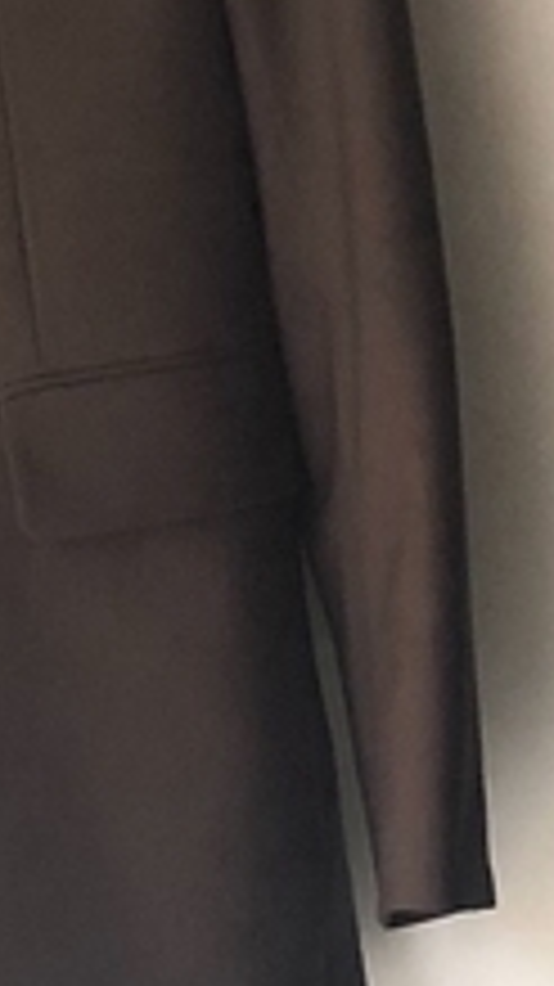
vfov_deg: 12.9
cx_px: -315
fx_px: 4366
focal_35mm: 167
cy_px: 716
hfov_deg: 7.1
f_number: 1.8
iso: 40
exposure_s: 1/17
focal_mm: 4
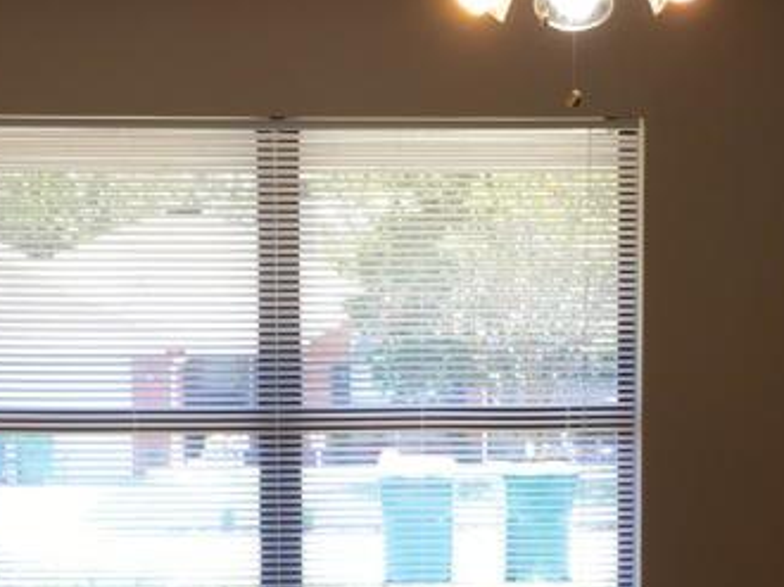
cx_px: 382
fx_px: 2037
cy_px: 601
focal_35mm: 90
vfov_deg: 16.0
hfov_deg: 21.8
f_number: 2.2
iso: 25
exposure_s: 1/60
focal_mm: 4.15
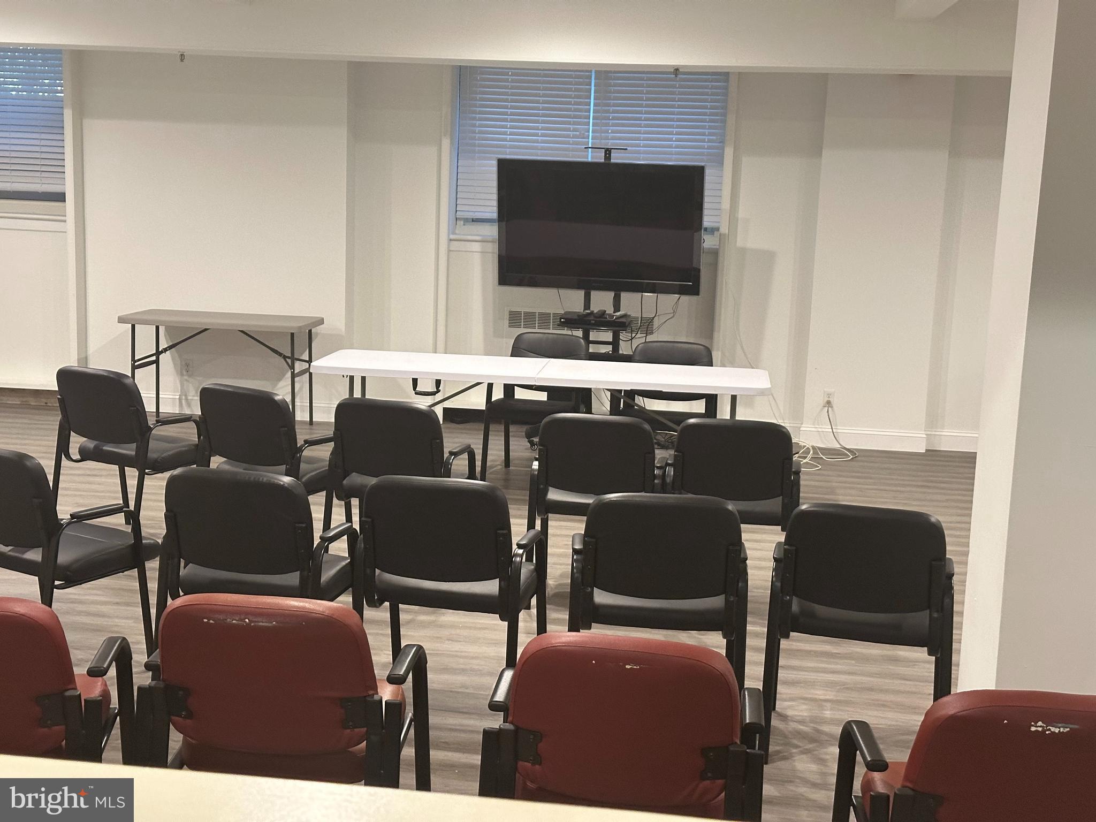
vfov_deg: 30.3
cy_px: 411
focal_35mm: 48
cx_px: 548
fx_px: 1520
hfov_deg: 39.7
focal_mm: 6.86
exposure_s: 1/40
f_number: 1.78
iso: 320
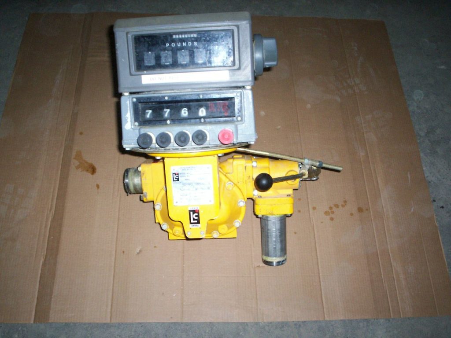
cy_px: 169
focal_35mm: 36
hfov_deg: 51.4
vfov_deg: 39.7
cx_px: 226
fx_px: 469
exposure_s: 1/64
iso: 140
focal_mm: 5.9
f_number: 4.5
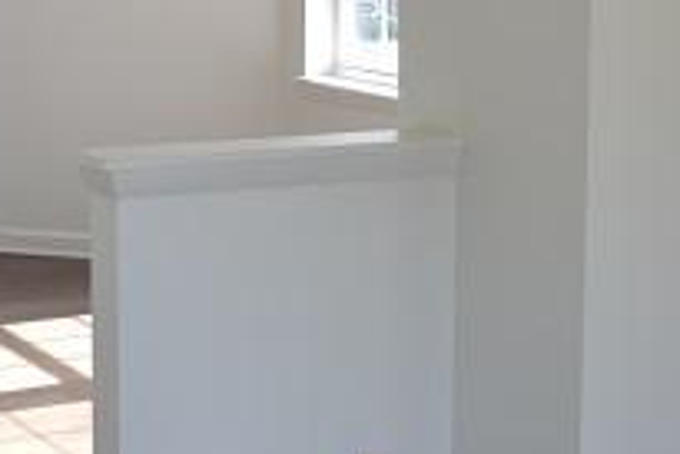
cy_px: 70
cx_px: 32
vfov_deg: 12.3
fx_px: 2098
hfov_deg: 18.0
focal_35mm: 111
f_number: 3.8
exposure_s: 1/80
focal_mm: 22
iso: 100
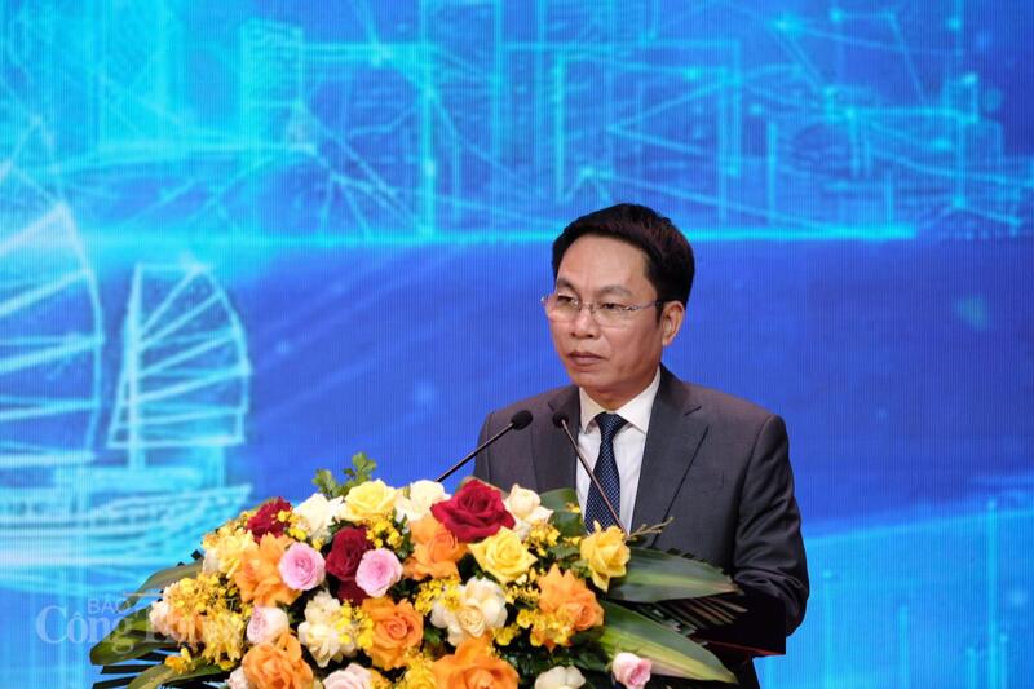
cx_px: 517
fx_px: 8614
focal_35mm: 300
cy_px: 344
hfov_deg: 6.9
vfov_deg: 4.6
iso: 800
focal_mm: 200
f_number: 5.6
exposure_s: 1/125
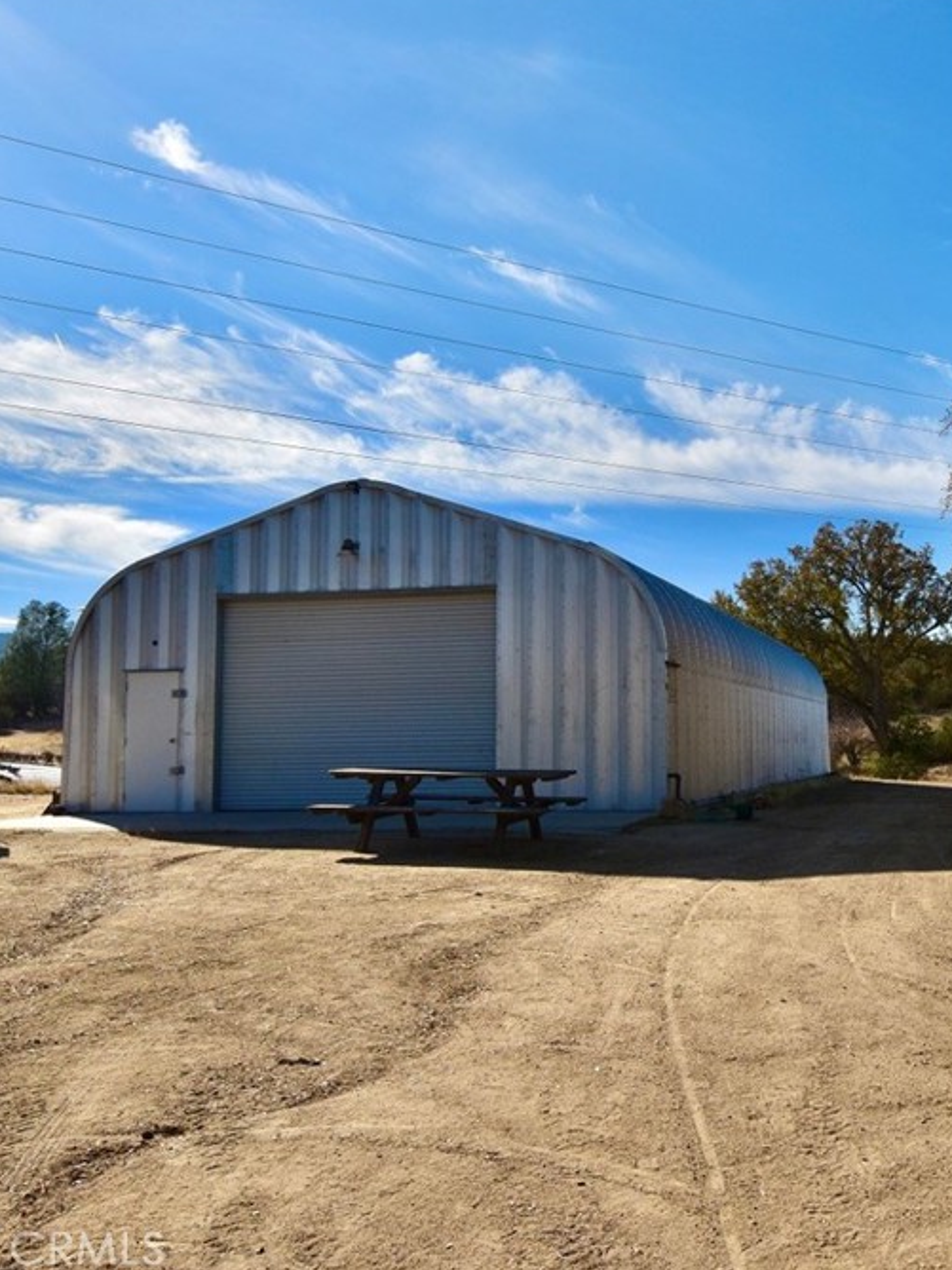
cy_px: 626
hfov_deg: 48.3
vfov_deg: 62.1
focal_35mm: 29
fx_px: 1054
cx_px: 574
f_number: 11
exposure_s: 1/500
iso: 250
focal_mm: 13
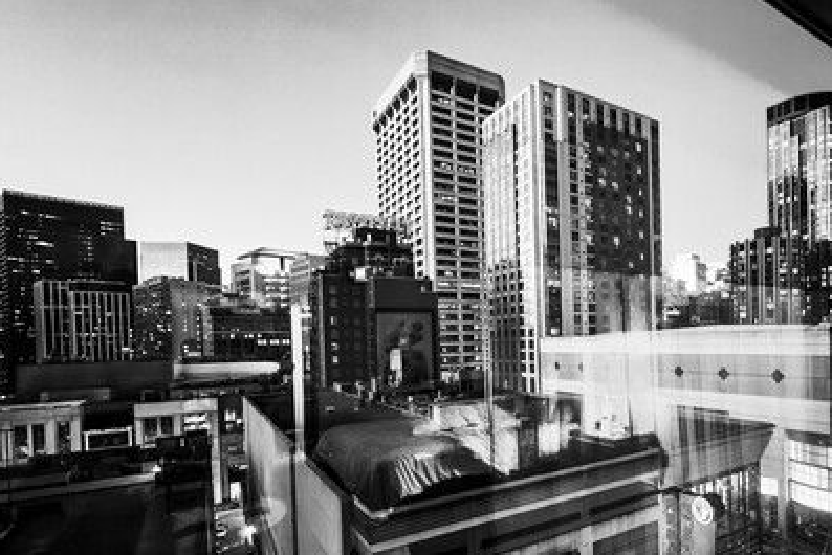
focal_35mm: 22
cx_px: 606
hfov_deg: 74.0
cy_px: 348
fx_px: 509
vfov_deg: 56.6
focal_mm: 2.22
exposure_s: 1/12
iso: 1000
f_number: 2.2
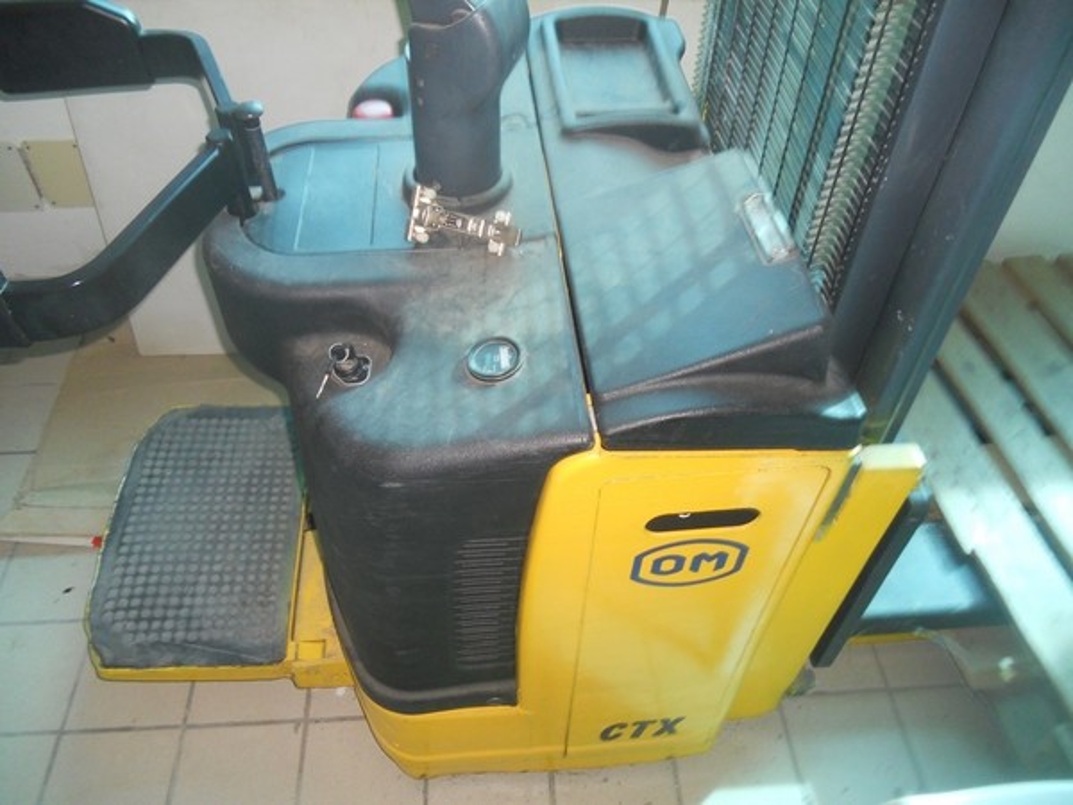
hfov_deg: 65.3
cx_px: 536
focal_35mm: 27
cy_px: 402
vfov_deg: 51.4
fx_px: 837
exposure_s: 1/25
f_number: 3.2
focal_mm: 4.9
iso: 200
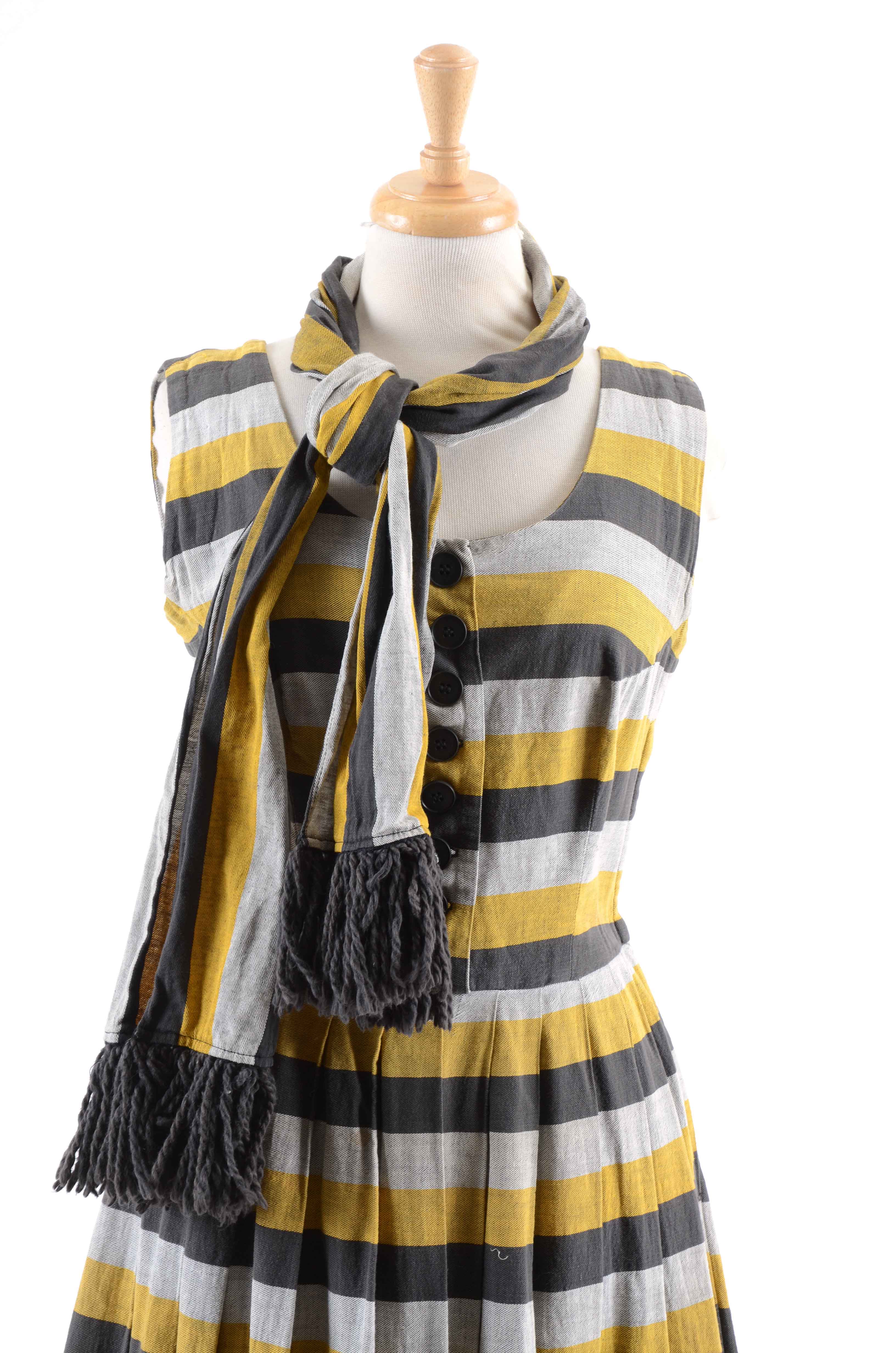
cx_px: 448
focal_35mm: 78
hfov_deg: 17.4
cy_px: 676
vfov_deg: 26.0
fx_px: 2925
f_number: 7.1
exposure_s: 1/160
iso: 200
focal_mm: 52
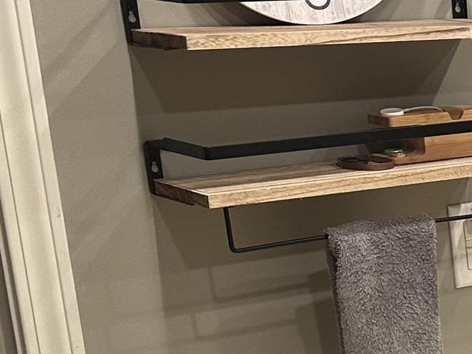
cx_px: 1036
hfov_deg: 14.0
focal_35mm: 111
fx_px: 1514
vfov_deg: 13.2
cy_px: 338
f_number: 1.78
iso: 125
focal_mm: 6.86
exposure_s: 1/60
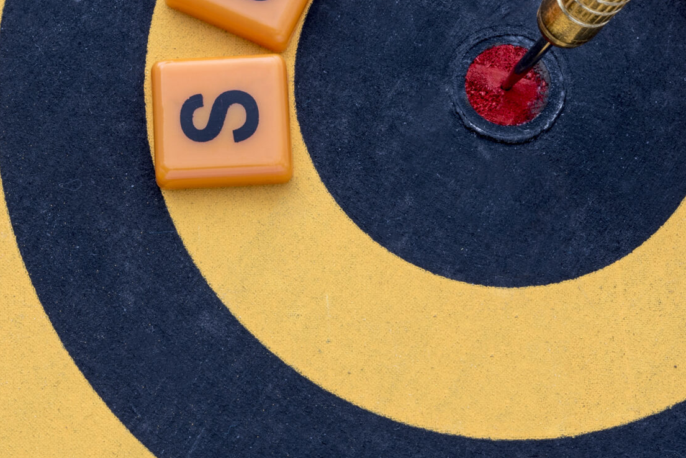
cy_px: 51
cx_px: 256
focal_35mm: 139
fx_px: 2650
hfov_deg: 14.7
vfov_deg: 9.8
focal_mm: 60
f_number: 16
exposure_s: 1/8
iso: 100
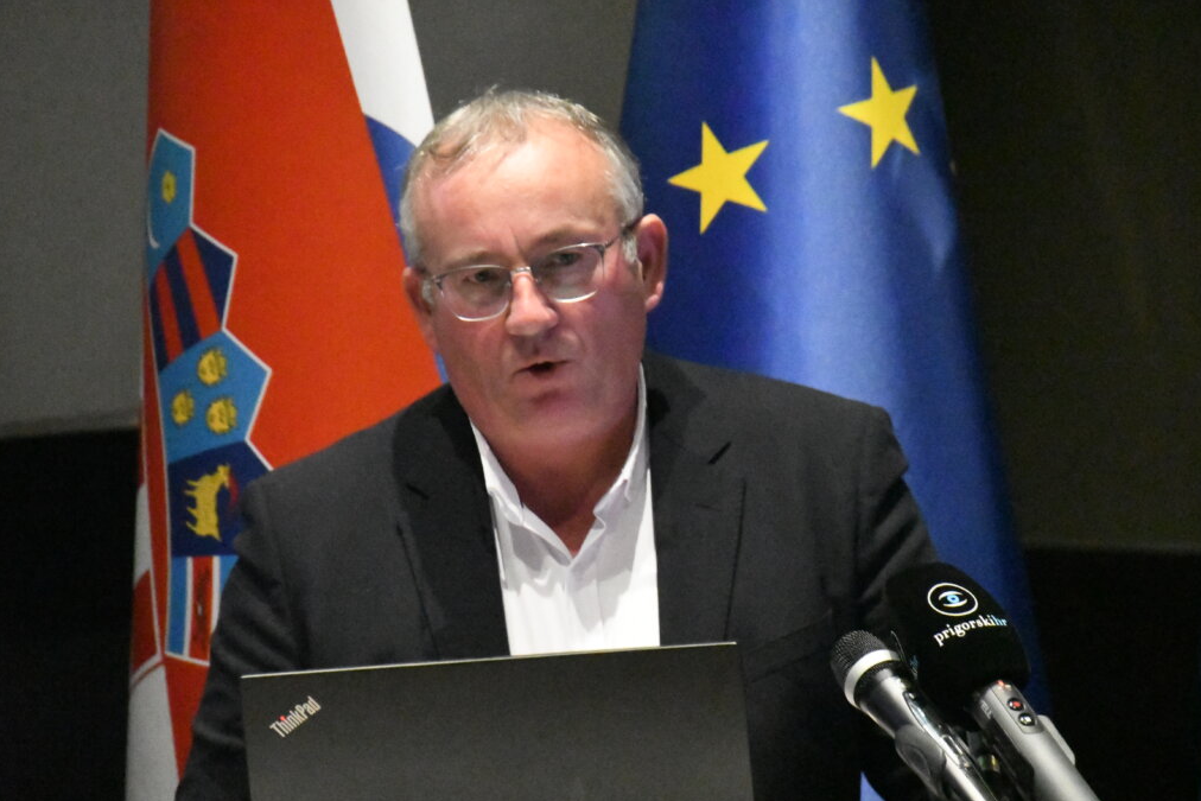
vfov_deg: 3.4
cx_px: 604
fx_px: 13679
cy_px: 404
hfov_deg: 5.0
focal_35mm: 410
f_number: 6.3
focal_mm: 270
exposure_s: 1/400
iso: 51200
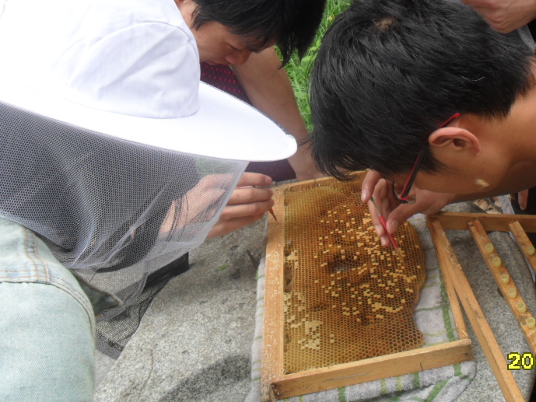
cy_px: 120
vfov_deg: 27.8
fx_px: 805
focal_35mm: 52
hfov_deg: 36.2
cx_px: 380
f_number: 3.2
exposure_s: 1/90
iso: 100
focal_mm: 6.3
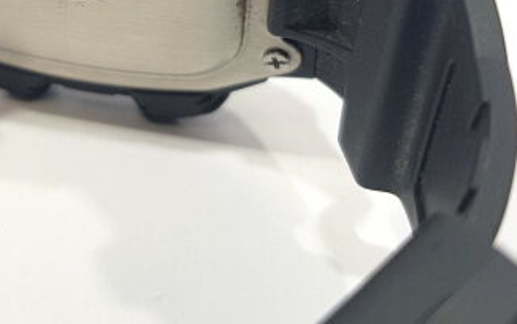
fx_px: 916
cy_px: -31
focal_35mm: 65
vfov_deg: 19.2
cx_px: 108
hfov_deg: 30.8
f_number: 1.7
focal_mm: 4.3
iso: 40
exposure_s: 1/191
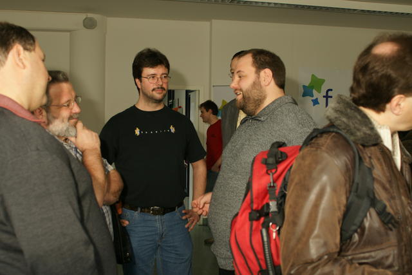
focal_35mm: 36
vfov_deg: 36.9
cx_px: 206
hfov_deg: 53.1
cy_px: 138
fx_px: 412
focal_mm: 24
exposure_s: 1/60
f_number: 4
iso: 200
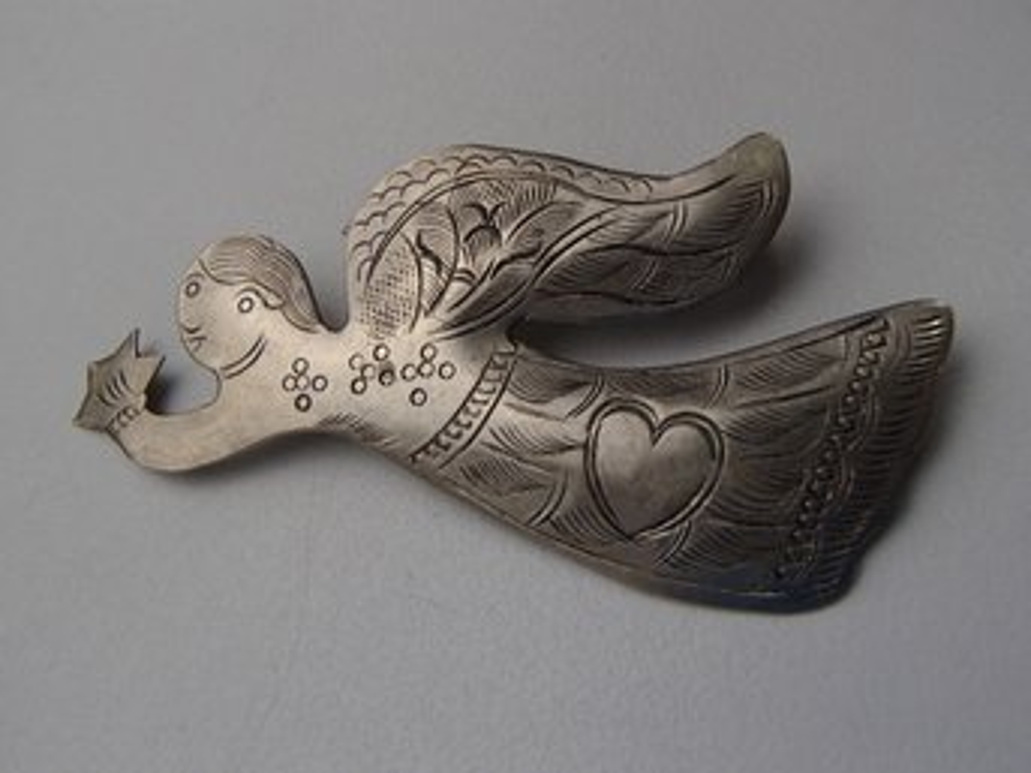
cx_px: 516
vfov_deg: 38.6
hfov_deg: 50.2
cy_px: 386
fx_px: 1102
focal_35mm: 37
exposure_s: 1/160
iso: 125
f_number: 4.7
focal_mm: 6.64
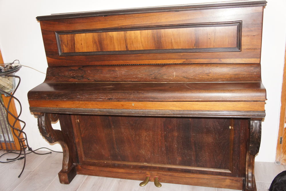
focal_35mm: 34
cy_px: 96
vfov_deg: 38.3
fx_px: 274
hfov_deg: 55.1
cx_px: 143
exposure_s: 1/60
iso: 1600
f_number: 4
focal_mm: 23
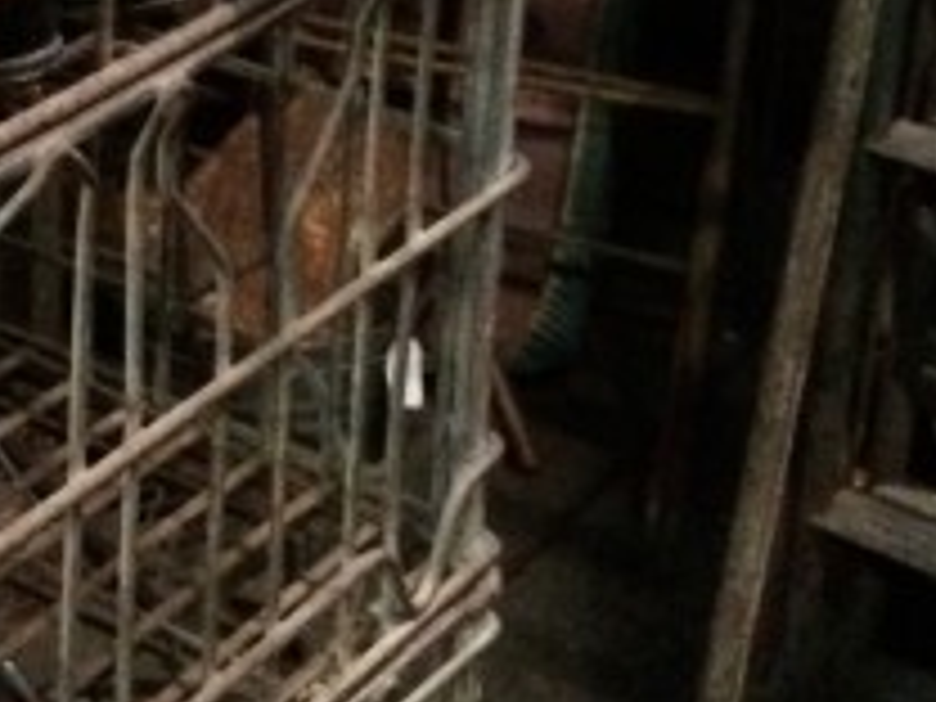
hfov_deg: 15.6
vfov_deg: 11.7
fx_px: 3326
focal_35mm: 123
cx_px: -117
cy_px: -214
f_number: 2.2
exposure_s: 1/15
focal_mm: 4.12
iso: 1000
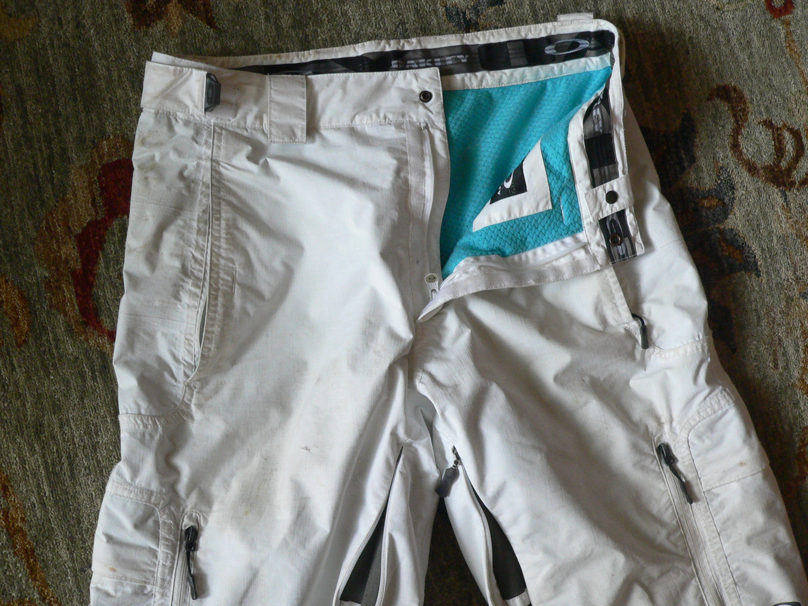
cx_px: 412
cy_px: 319
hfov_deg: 49.0
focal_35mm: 38
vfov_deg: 37.7
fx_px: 887
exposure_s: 1/50
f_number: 2.8
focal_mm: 6
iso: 200
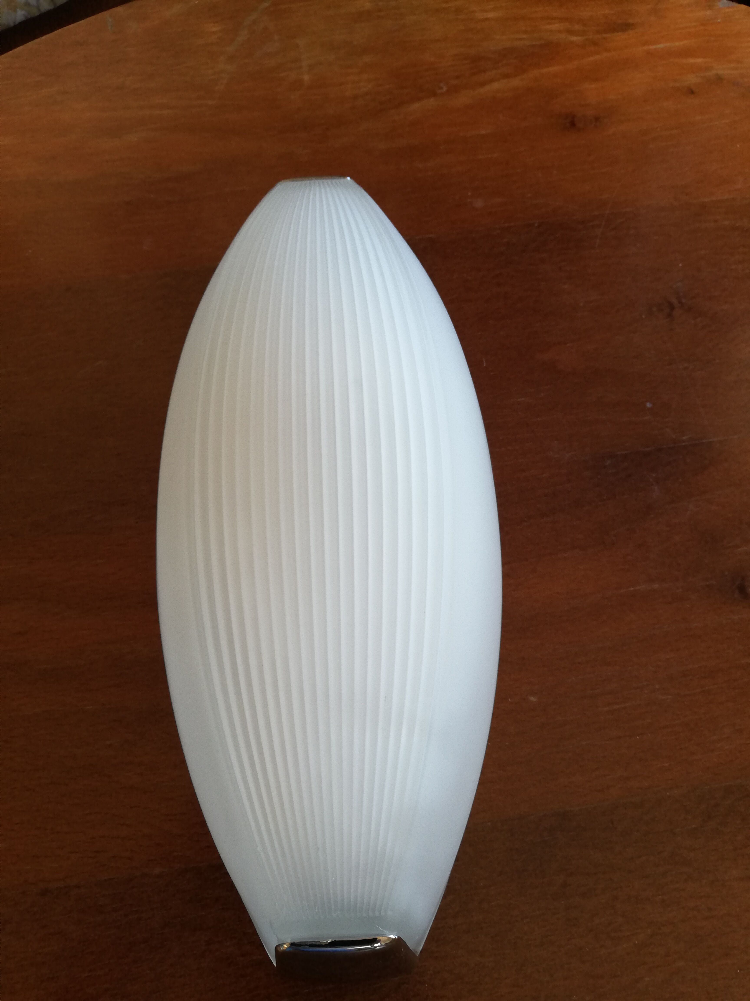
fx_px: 751
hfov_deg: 53.1
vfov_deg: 67.3
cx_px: 375
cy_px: 500
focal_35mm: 26
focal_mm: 3.81
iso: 160
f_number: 2.2
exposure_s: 1/33.3
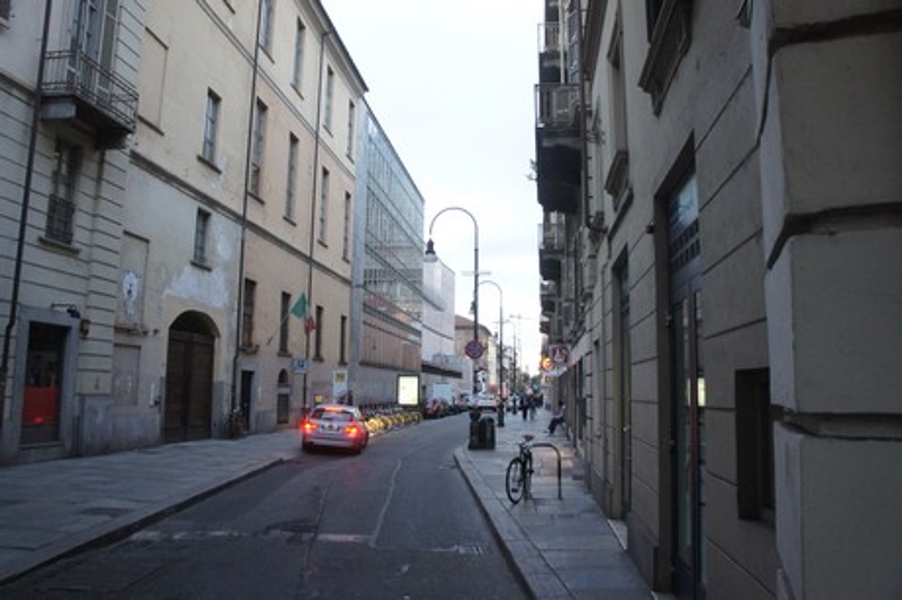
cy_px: 300
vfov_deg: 47.9
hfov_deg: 67.4
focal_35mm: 27
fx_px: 676
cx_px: 451
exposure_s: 1/100
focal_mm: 18
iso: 1600
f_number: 3.5
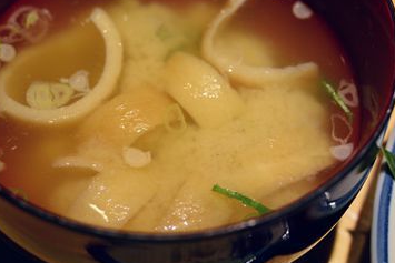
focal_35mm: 69
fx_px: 757
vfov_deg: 19.7
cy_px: 99
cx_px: 159
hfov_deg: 29.2
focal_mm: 18.5
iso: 200
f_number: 2.8
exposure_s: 1/500
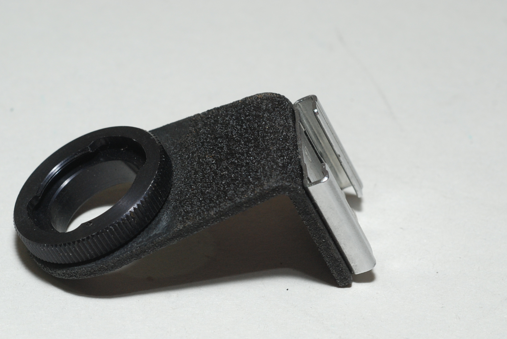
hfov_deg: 18.1
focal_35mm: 113
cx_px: 225
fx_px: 1593
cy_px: 193
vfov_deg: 12.2
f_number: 13
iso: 400
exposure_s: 1/60
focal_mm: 60
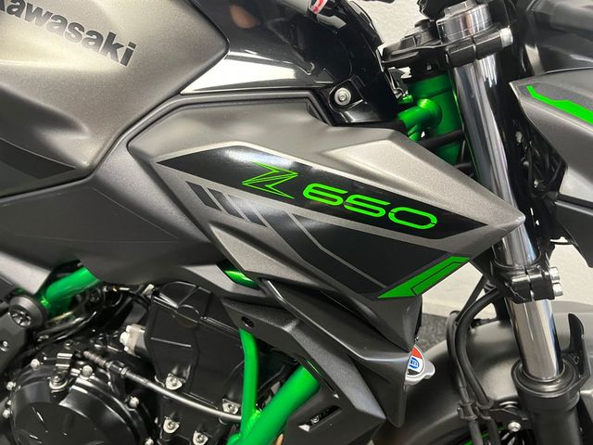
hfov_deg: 67.3
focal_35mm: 26
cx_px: 296
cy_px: 222
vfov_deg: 53.1
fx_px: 445
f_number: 1.6
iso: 400
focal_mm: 5.1
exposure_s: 1/50
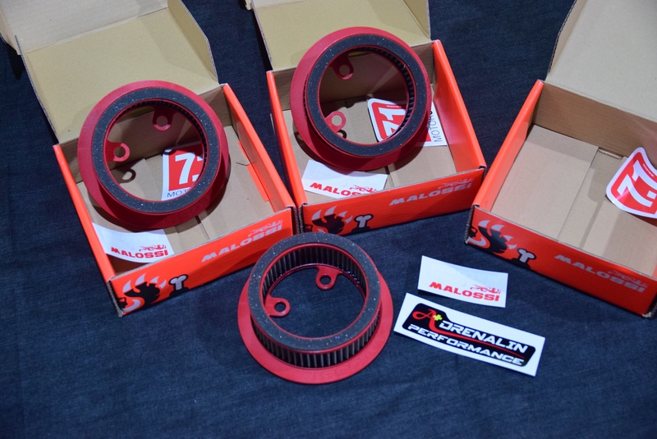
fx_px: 1041
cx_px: 328
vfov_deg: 23.8
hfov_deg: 35.0
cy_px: 220
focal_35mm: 57
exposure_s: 1/20
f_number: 3.5
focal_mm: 38
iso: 1600
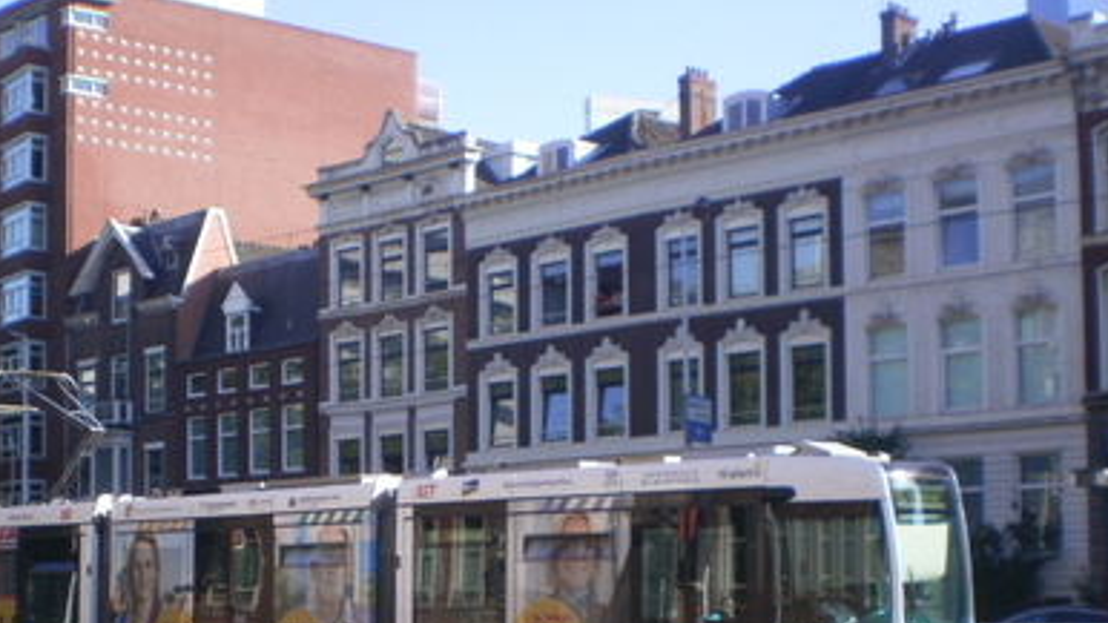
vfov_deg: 19.4
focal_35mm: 61
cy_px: 551
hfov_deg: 34.1
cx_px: 390
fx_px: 1792
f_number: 4.6
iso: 100
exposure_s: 1/250
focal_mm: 6.3
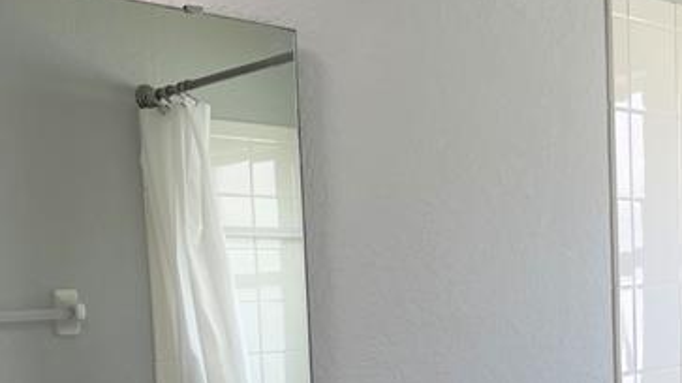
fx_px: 1085
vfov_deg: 19.4
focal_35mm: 60
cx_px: 376
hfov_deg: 34.9
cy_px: 394
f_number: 1.6
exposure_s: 1/120
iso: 50
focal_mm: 5.1
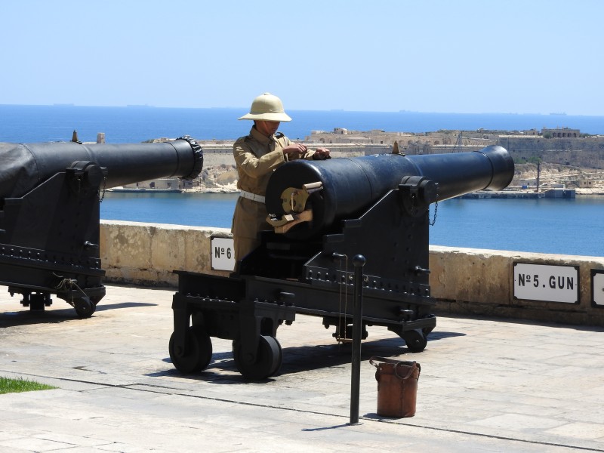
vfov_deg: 11.9
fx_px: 2181
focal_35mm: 125
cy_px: 226
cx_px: 302
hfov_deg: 15.8
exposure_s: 1/640
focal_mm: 22.4
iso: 100
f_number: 5
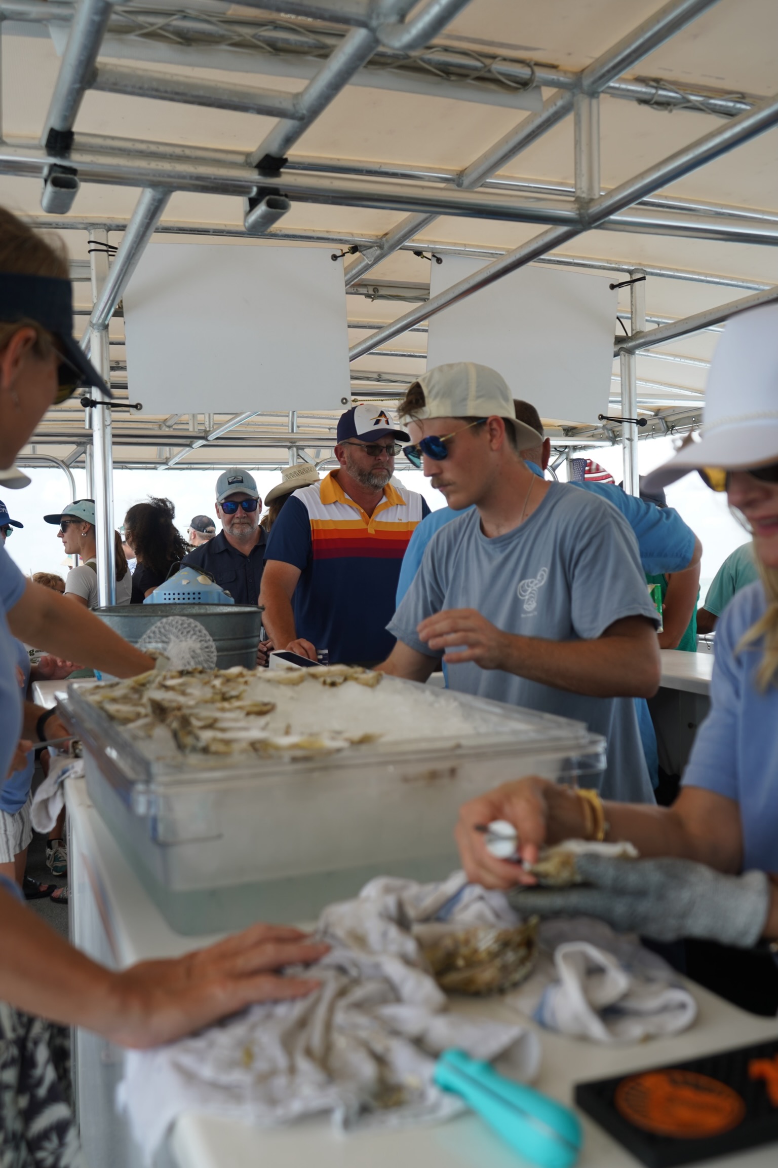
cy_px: 584
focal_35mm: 32
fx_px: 1037
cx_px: 389
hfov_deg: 41.1
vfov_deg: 58.7
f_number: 4.5
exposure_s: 1/200
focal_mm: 32
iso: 100
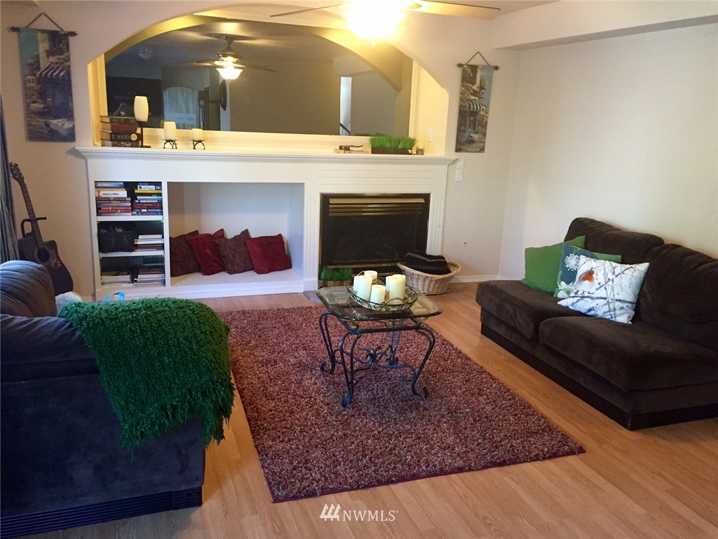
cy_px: 270
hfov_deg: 61.7
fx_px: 602
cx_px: 359
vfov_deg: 48.2
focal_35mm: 29
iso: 200
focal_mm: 4.15
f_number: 2.2
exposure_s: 1/30
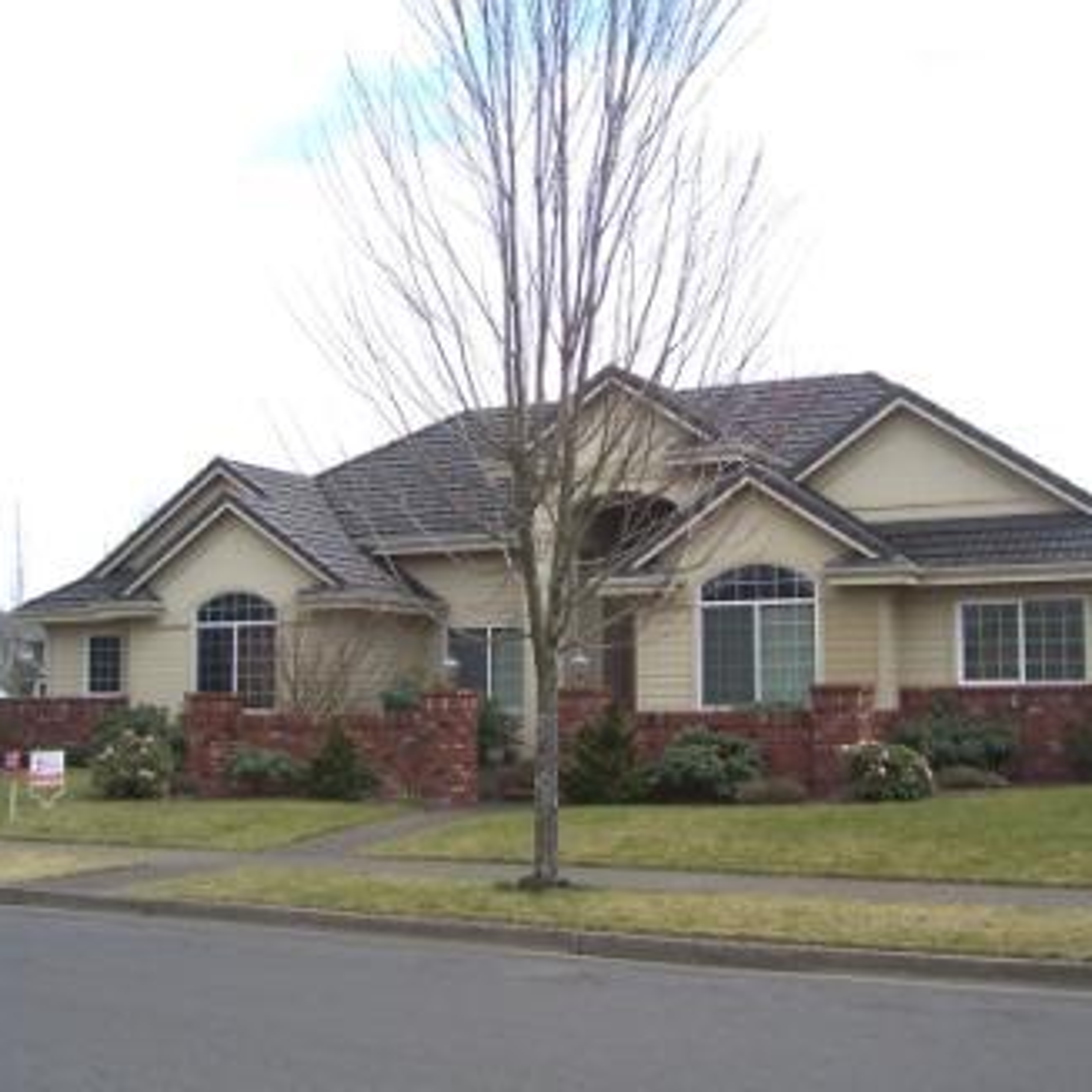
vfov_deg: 36.8
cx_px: 558
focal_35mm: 46
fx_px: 1642
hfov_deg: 36.8
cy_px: 558
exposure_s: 1/750
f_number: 2.8
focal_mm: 6.3
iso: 80
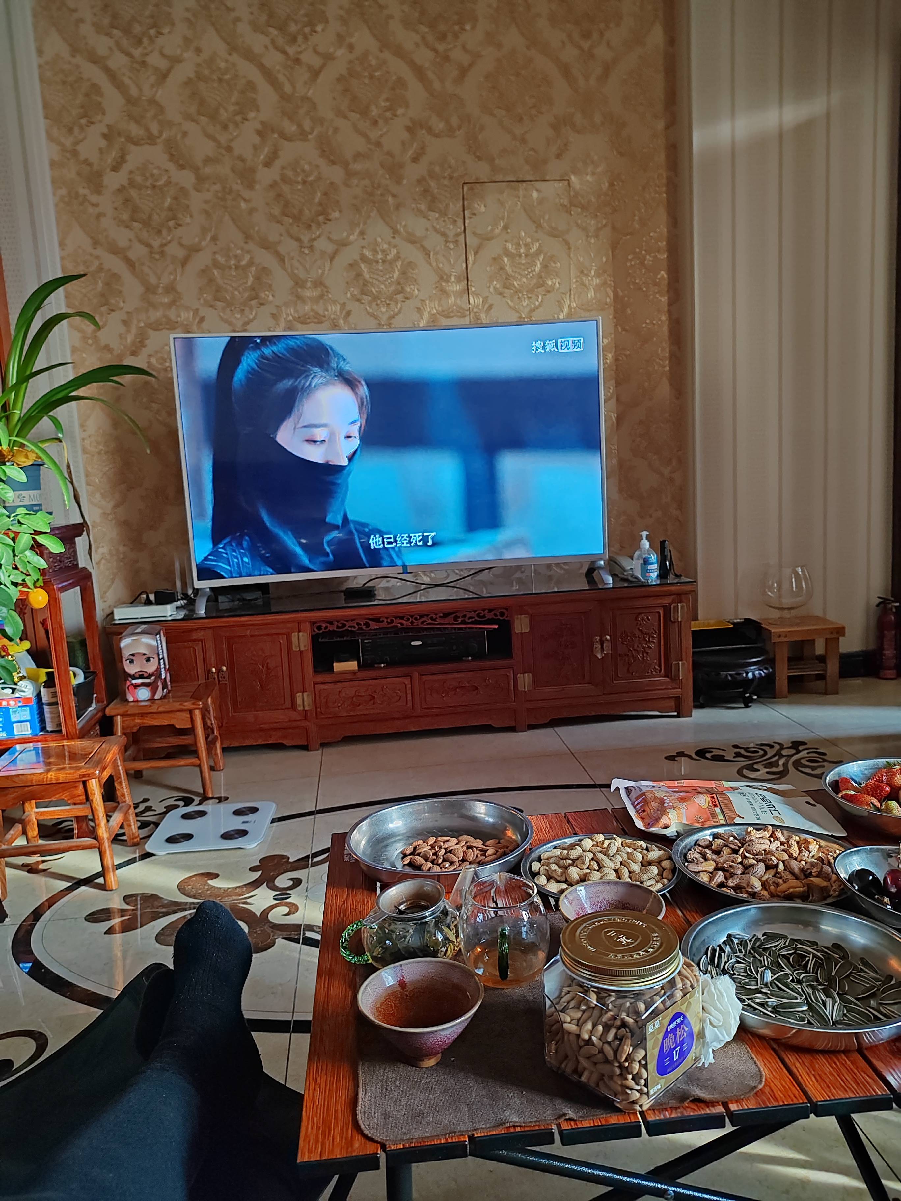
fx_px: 937
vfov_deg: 65.3
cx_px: 450
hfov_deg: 51.4
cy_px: 600
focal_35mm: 27
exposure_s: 1/50
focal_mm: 6.14
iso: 658
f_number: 1.8
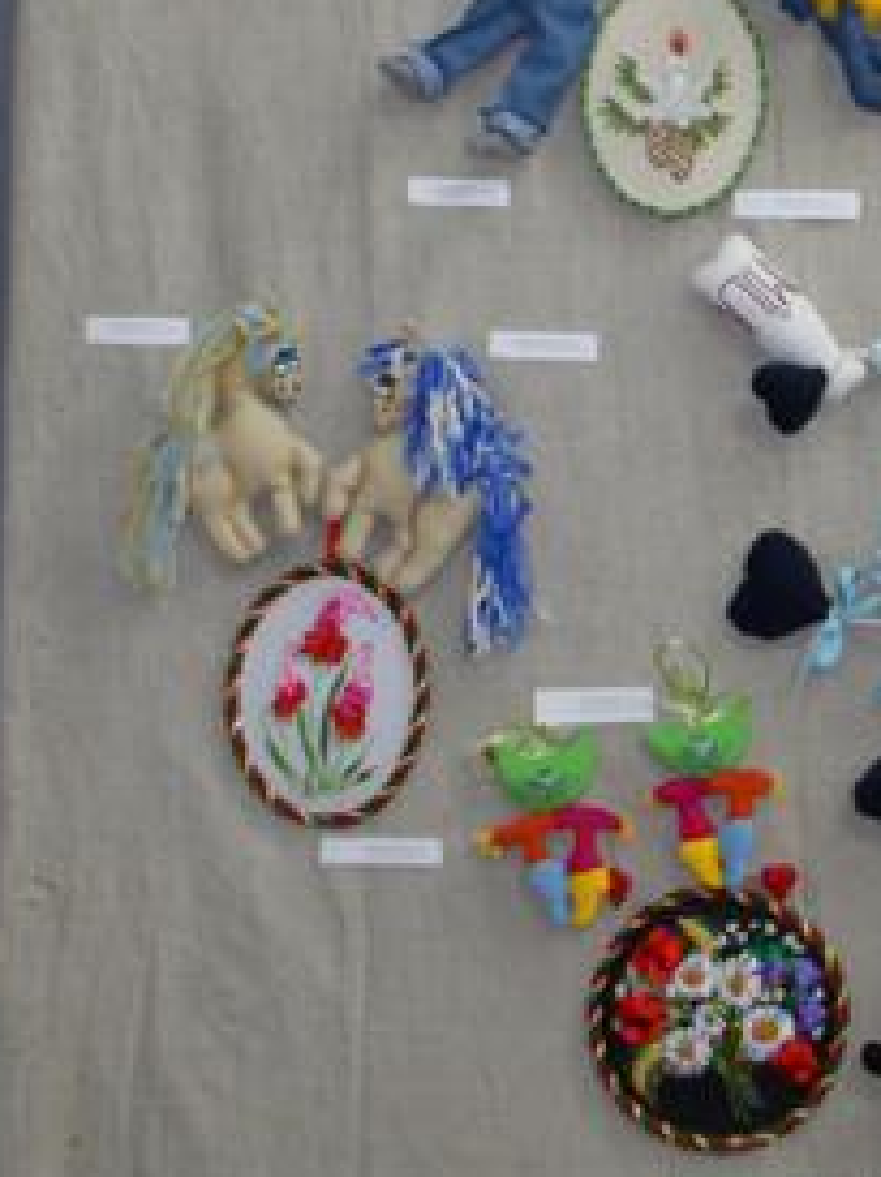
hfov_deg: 24.6
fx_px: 1937
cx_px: 860
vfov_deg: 32.8
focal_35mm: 57
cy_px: 223
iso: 200
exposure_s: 1/25
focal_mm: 4.6
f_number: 3.2
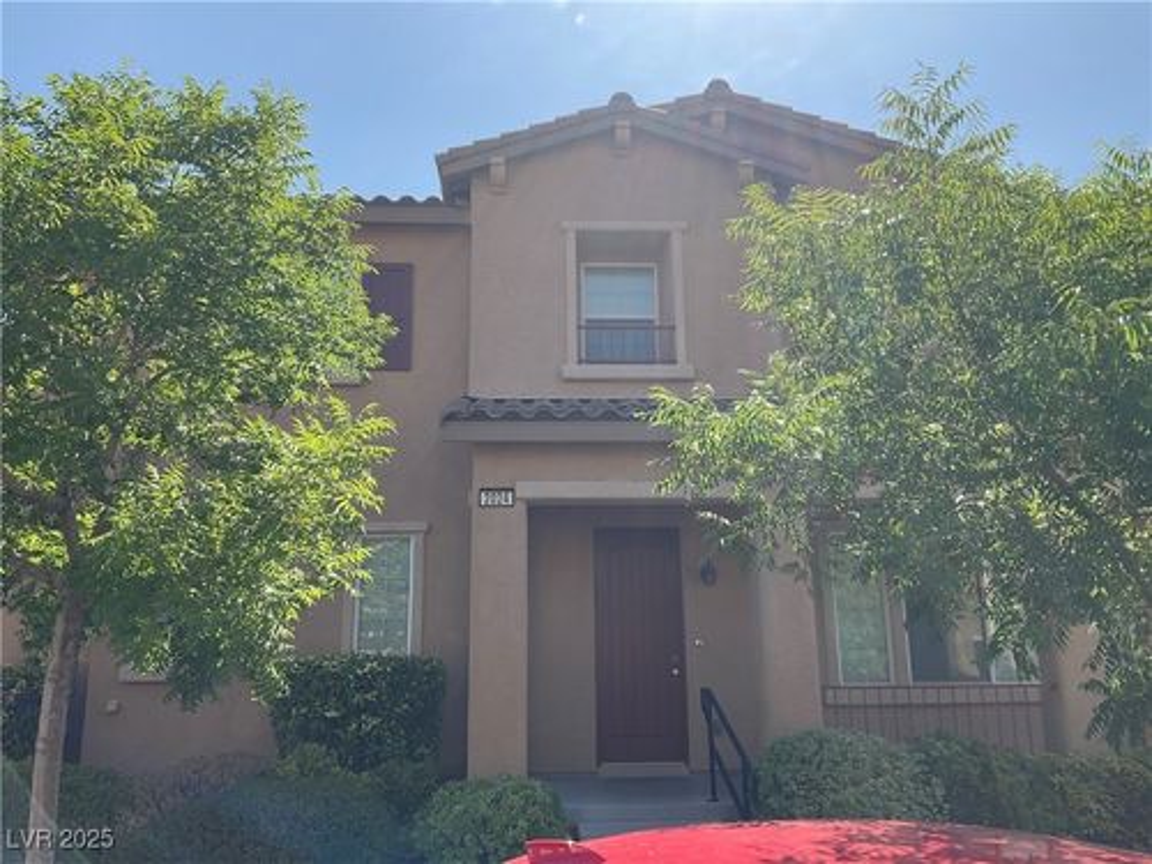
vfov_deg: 48.2
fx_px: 965
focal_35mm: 29
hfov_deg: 61.7
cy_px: 432
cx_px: 576
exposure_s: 1/1221
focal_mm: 3
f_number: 1.8
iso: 25
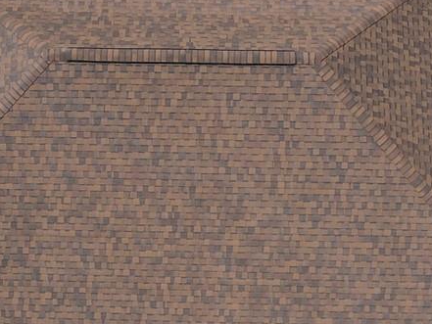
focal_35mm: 87
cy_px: 285
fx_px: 1086
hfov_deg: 22.5
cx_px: 170
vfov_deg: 16.8
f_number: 2.8
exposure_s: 1/725
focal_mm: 4.5
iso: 100
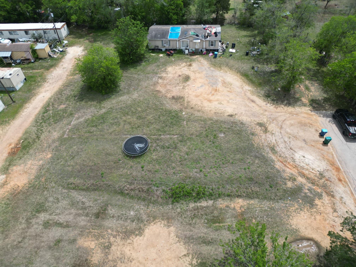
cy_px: 134
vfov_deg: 56.8
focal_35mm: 24
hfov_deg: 71.6
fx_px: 247
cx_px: 178
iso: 110
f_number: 1.7
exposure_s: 1/2500
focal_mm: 6.72
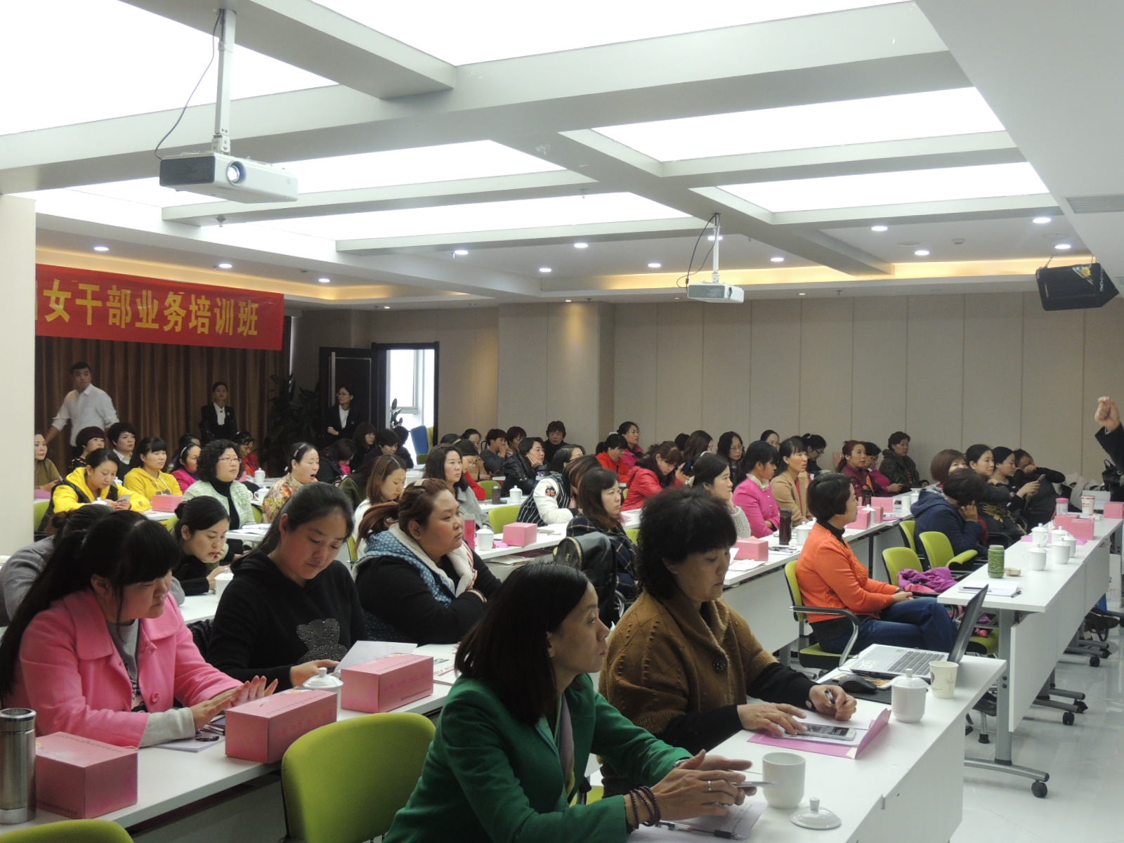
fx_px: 1136
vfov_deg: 40.7
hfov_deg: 52.6
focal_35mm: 35
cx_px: 562
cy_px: 422
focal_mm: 6.2
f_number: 3.3
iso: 320
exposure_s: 1/50
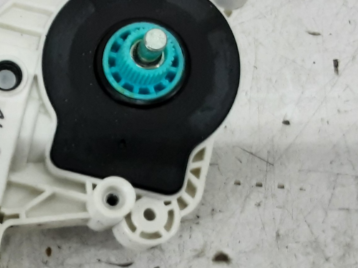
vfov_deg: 18.8
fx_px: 796
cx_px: -38
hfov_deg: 23.7
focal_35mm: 77
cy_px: 241
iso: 100
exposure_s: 1/50
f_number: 1.9
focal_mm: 2.91
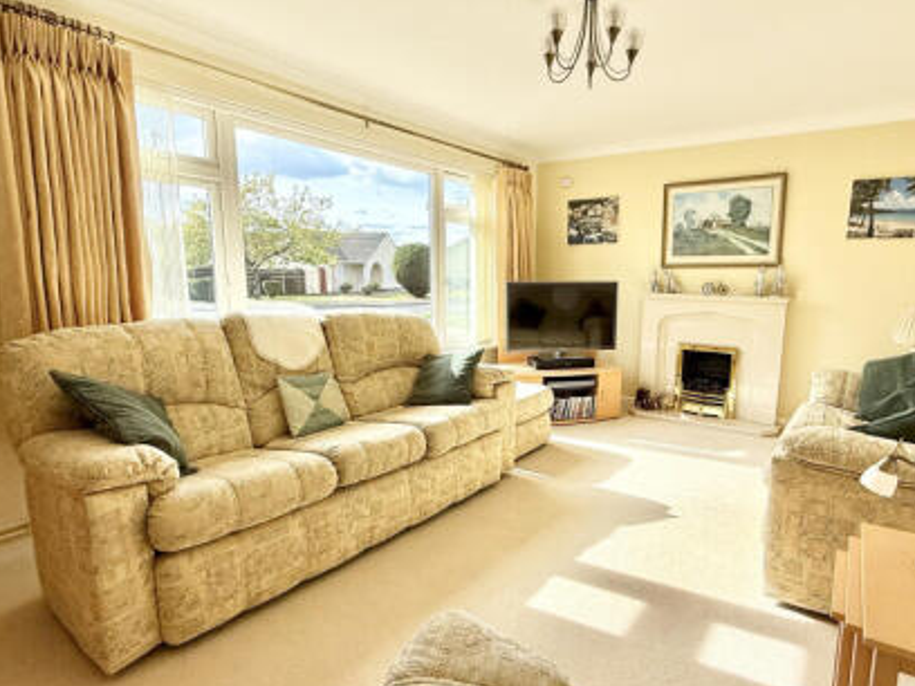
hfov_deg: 81.2
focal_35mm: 20
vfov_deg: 65.9
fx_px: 529
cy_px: 360
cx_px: 528
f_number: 2.2
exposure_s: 1/619
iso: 64
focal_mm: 2.22
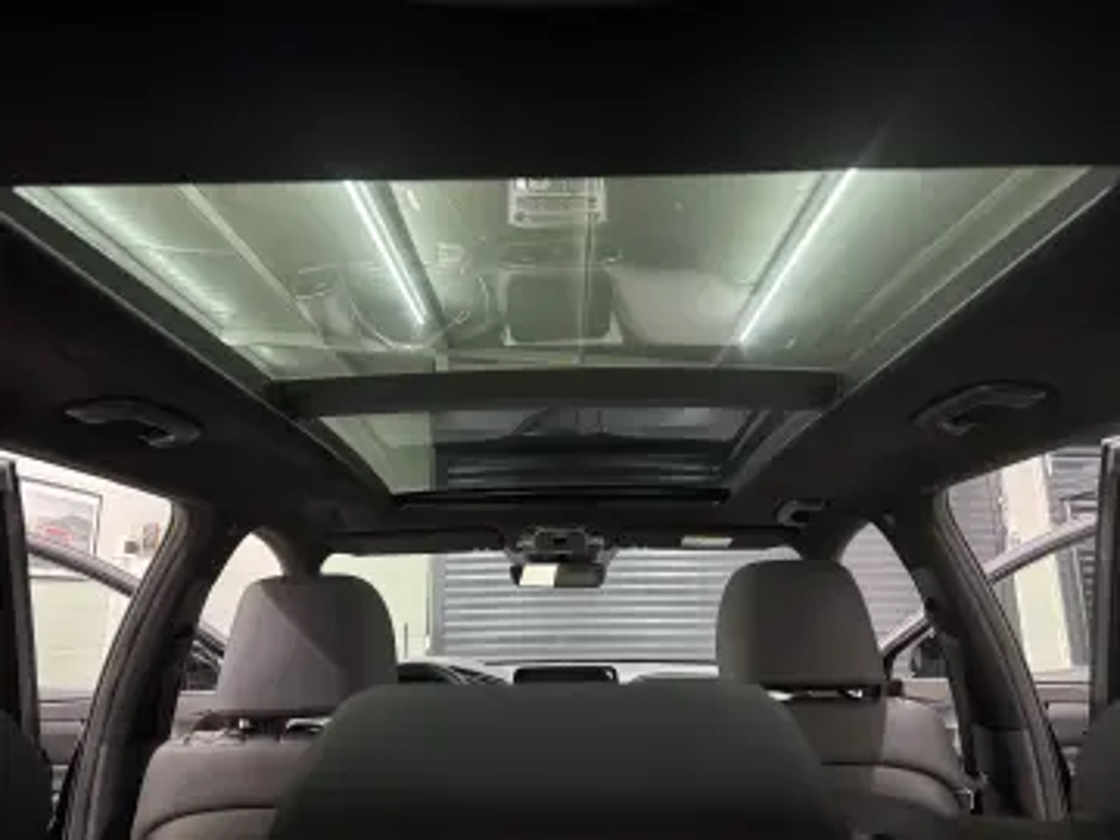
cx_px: 560
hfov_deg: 71.6
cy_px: 420
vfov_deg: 56.8
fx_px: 777
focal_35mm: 24
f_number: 1.78
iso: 800
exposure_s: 1/50
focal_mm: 6.76
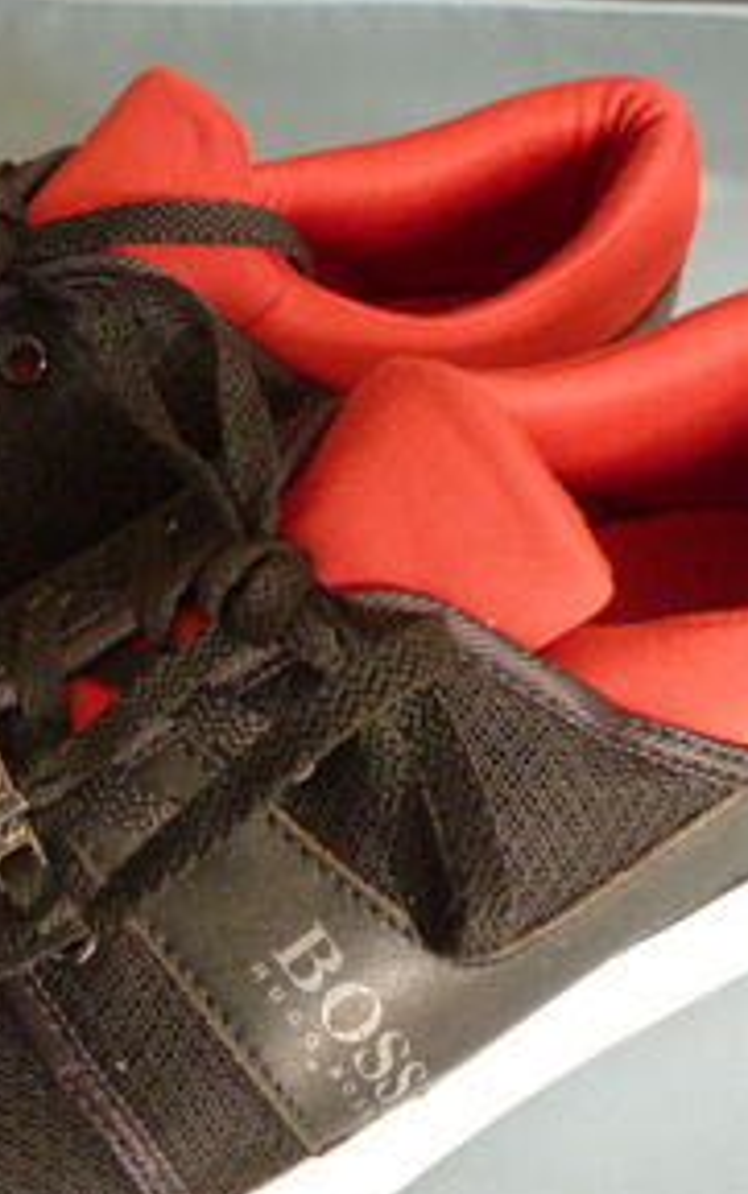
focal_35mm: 51
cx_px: 165
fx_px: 1661
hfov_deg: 25.0
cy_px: 711
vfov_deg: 39.4
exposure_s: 1/25
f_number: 2.8
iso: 400
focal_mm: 5.1
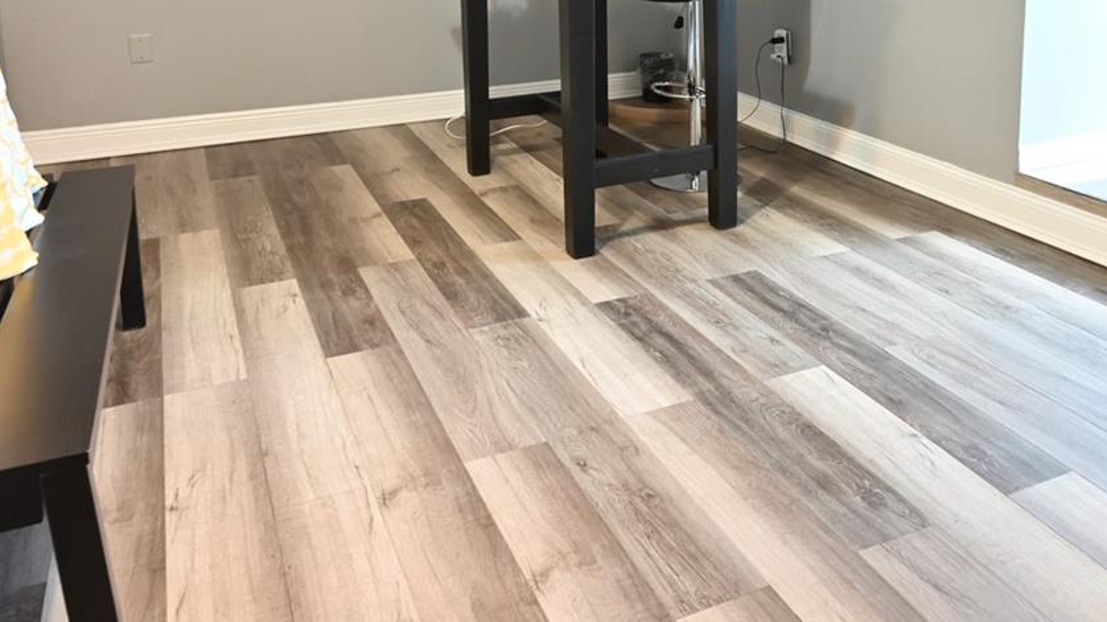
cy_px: 20
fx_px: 998
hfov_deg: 57.4
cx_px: 686
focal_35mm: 34
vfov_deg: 32.3
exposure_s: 1/3
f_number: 9
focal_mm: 17
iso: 800
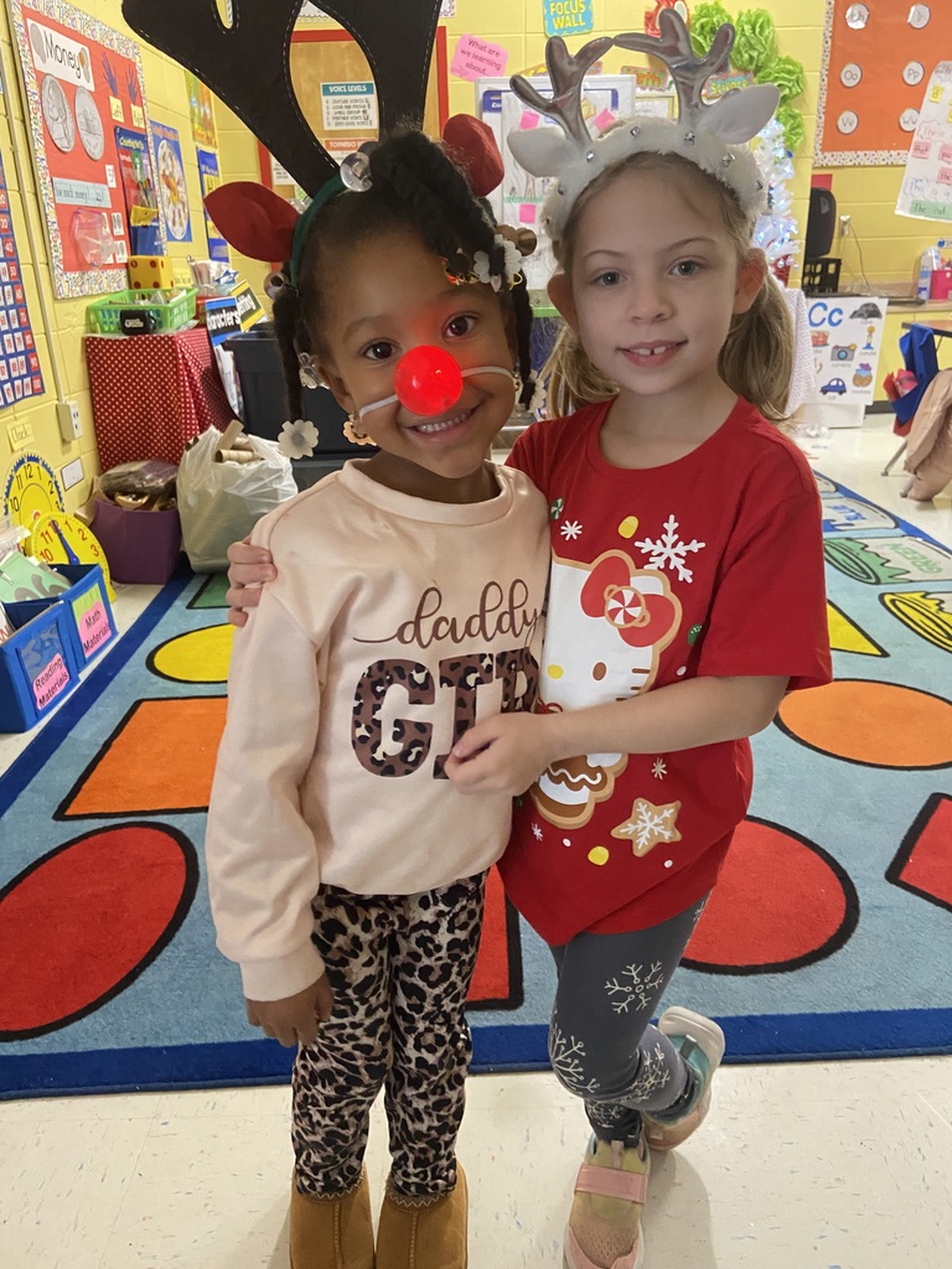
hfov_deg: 53.1
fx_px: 953
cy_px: 634
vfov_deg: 67.3
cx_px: 476
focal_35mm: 26
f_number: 1.8
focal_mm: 4.25
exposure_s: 1/40
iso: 500
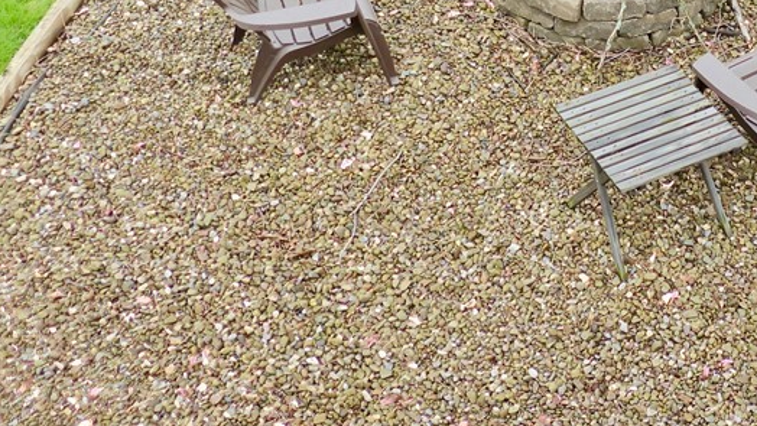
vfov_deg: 18.0
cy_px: 56
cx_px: 621
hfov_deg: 31.0
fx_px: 1325
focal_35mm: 66
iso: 200
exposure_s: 1/320
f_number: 2.8
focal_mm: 5.6
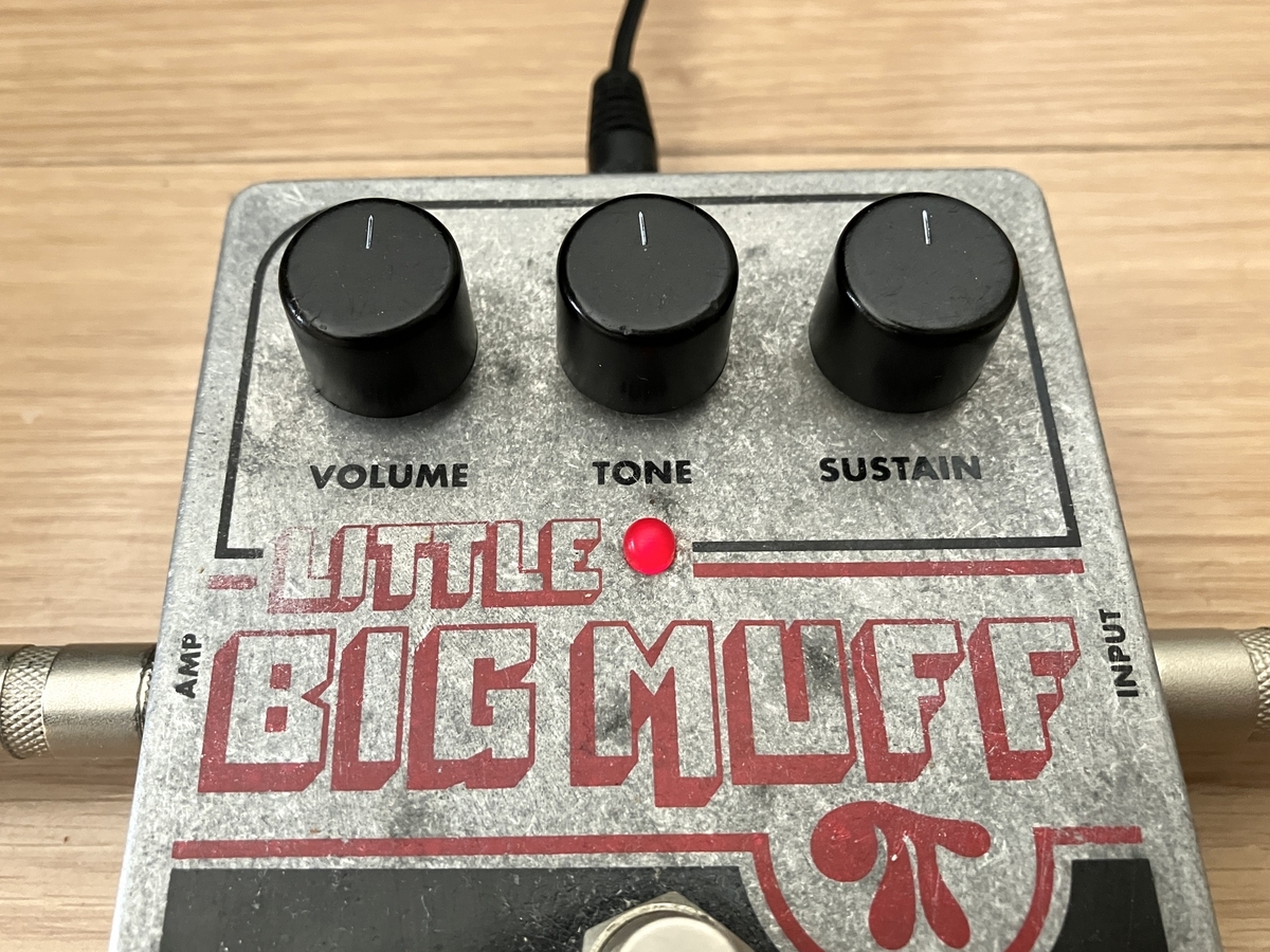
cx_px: 635
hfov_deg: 63.4
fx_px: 1027
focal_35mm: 28
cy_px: 476
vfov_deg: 49.7
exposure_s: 1/60
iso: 320
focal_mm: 3.99
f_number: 1.8
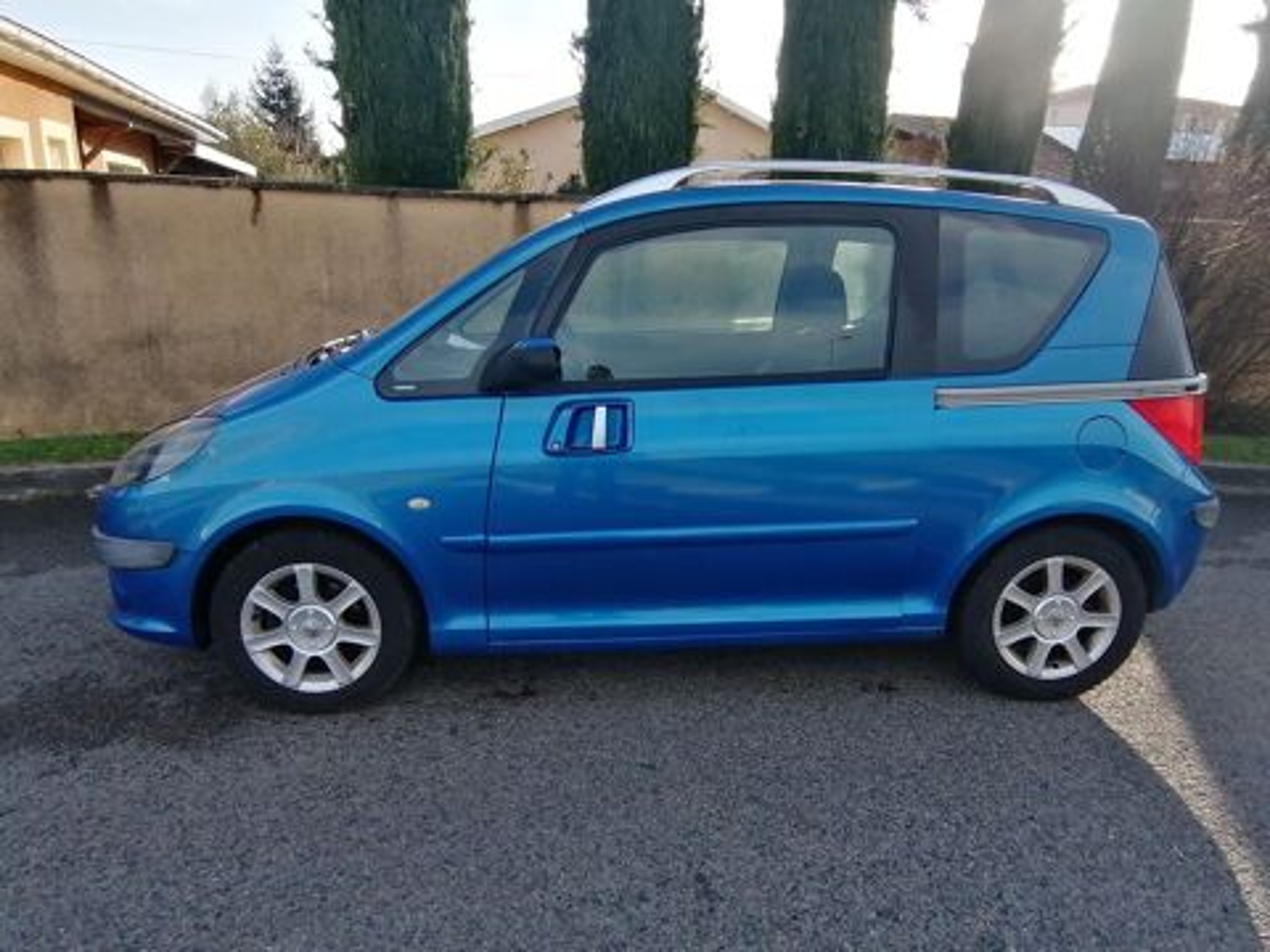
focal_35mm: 22
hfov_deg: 76.4
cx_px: 635
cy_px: 476
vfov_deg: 61.1
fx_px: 807
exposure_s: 1/297
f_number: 2.4
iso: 50
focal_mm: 1.78
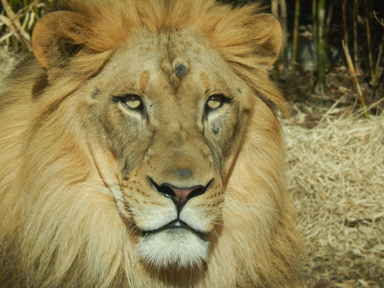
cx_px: 192
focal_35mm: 675
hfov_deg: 2.9
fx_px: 7488
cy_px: 144
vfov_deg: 2.2
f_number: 5.8
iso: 125
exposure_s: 1/500
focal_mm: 120
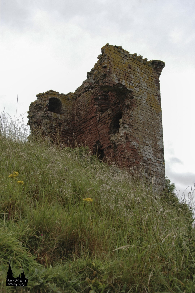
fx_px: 414
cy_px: 146
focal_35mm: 51
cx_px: 98
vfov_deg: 38.9
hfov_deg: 26.5
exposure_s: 1/320
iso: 200
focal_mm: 34
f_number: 9
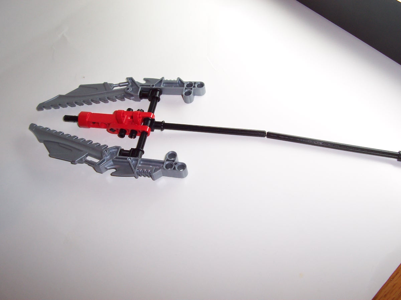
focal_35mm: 37
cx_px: 200
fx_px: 429
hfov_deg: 50.1
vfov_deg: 38.7
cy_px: 150
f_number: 2.8
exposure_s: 1/90
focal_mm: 5.6
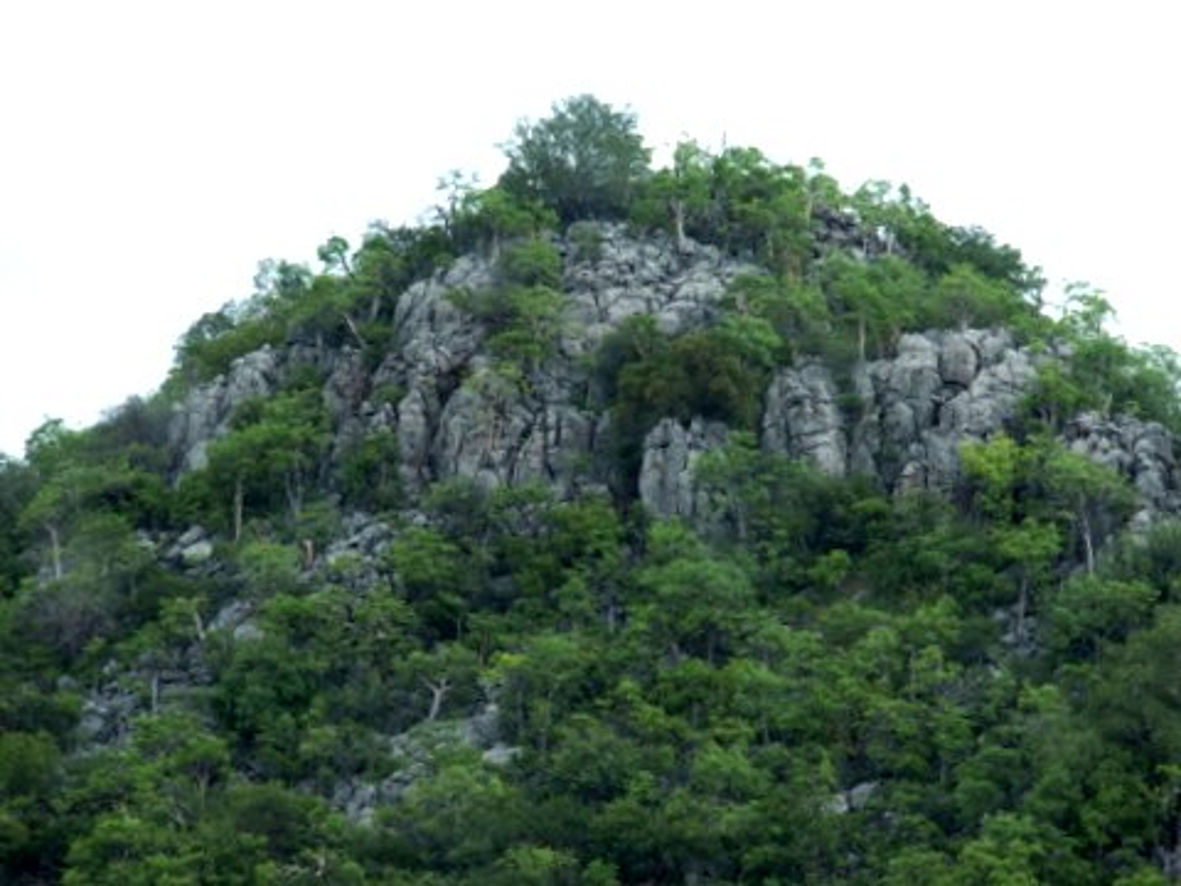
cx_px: 590
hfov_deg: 6.6
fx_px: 10235
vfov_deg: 5.0
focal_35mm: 300
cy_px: 443
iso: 100
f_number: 3.5
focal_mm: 64.3
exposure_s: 1/800
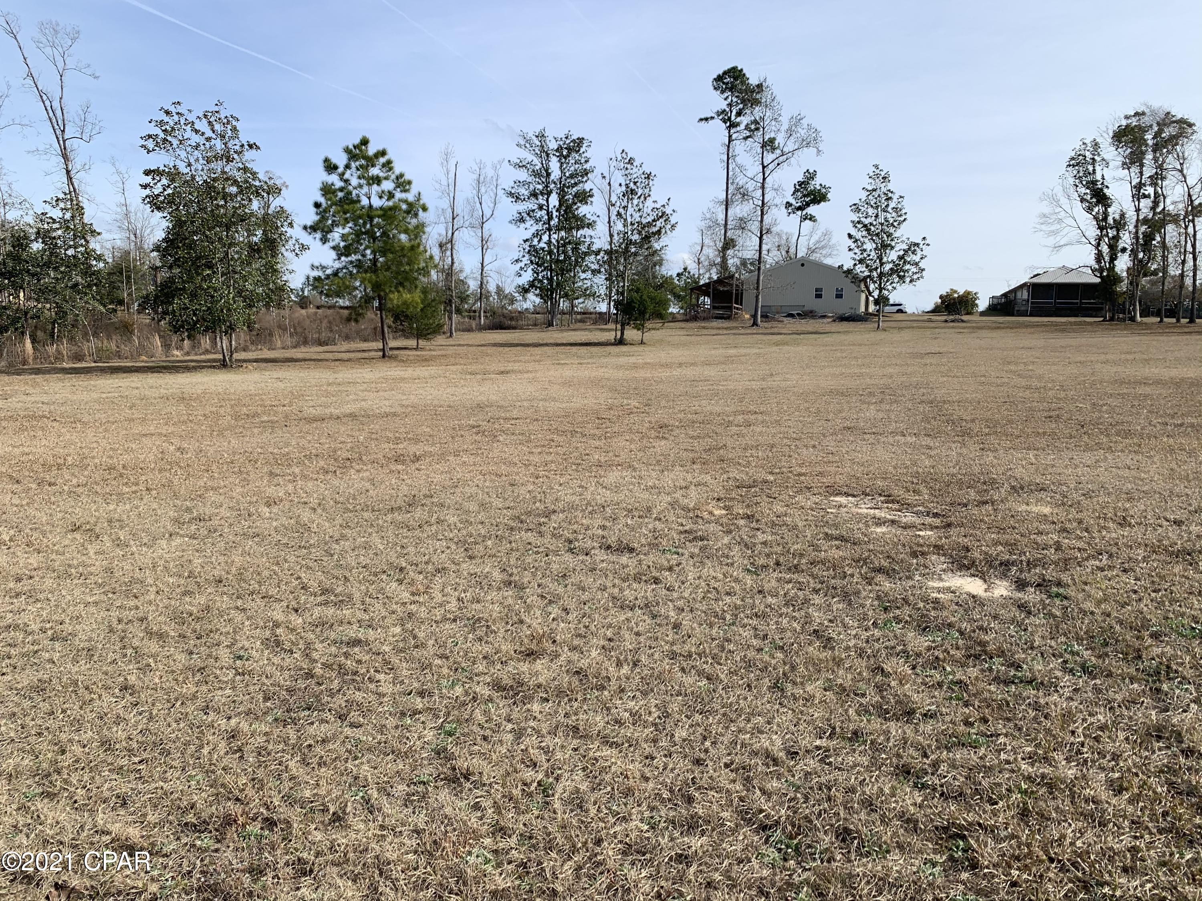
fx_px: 903
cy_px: 450
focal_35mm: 26
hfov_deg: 67.3
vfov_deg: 53.1
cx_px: 601
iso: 25
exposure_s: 1/2257
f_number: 1.8
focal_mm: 4.25
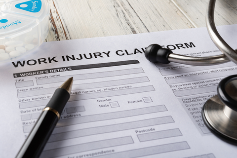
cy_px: 79
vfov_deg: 22.6
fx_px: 395
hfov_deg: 33.4
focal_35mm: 60
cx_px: 118
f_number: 20
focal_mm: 60
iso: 100
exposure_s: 1/160
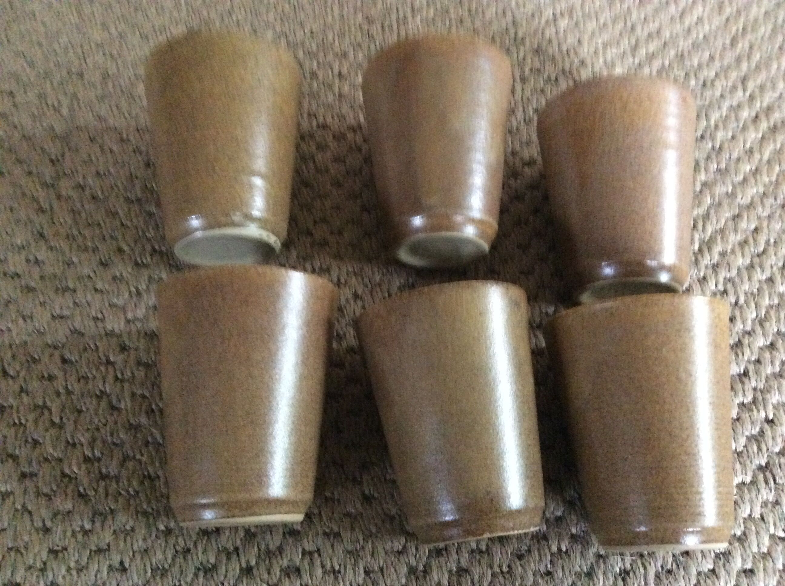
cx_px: 392
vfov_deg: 44.1
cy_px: 293
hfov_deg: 56.9
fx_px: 725
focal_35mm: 32
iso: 500
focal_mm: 3.3
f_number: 2.4
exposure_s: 1/17
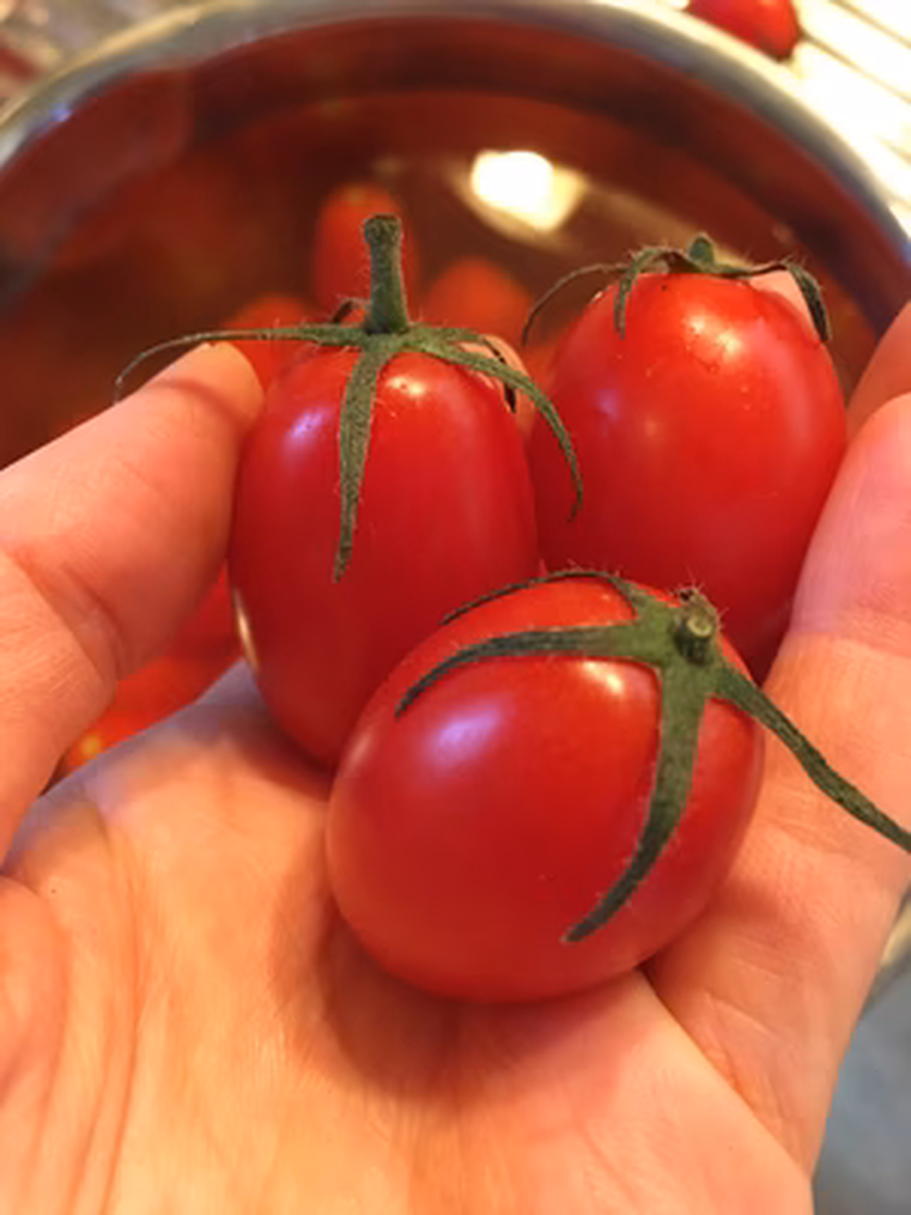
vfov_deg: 61.7
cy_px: 608
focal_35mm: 29
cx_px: 456
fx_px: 1018
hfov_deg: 48.2
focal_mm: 4.15
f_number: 2.2
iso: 200
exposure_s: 1/30
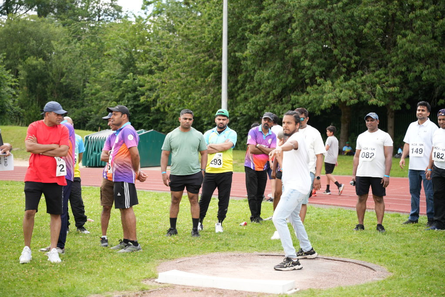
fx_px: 805
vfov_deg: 20.9
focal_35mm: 65
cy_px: 148
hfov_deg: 30.9
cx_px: 222
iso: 250
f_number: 2.8
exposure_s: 1/800
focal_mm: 65.1
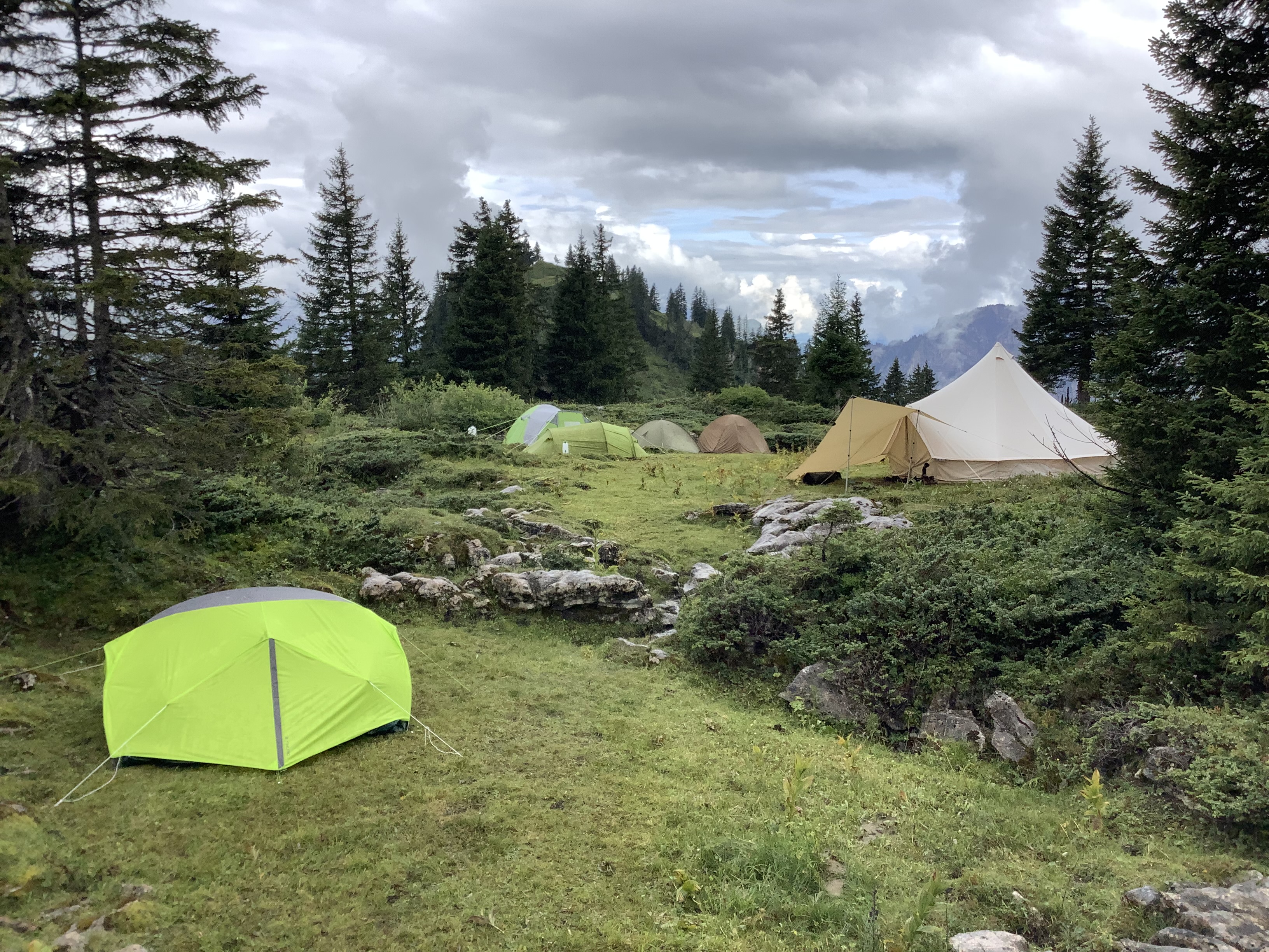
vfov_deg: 45.4
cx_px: 634
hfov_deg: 58.4
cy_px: 476
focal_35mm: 31
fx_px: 1136
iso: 25
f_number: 2.4
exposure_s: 1/702
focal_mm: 3.3
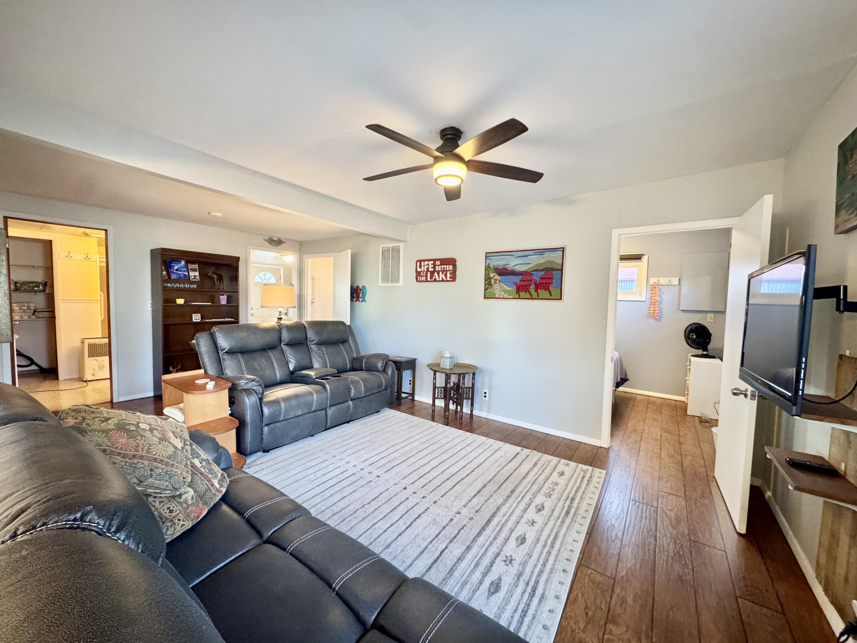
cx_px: 428
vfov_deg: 85.7
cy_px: 322
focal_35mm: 14
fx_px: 347
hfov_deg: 102.1
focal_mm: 2.22
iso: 500
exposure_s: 1/60
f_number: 2.2
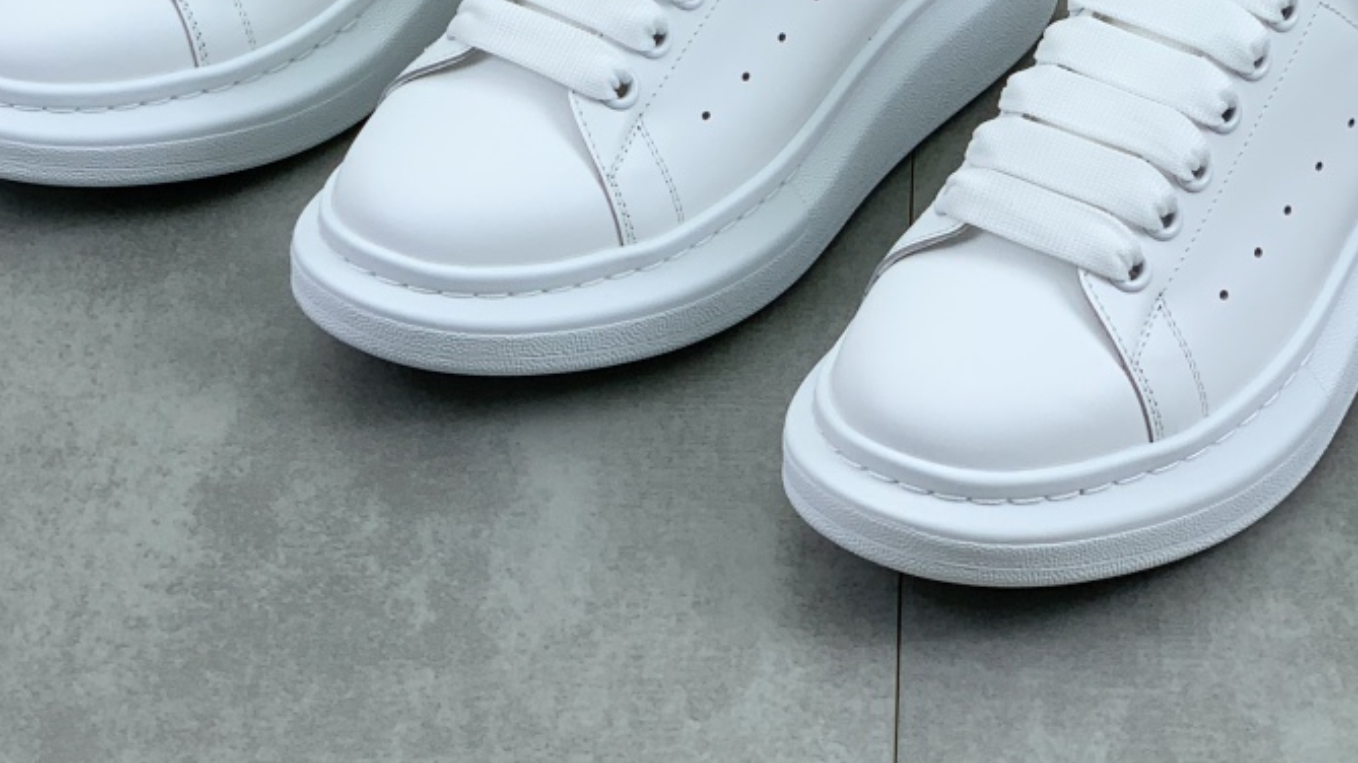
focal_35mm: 122
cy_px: -386
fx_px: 4392
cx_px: 532
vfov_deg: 9.6
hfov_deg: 17.6
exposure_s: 1/149
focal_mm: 6
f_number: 2.4
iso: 16
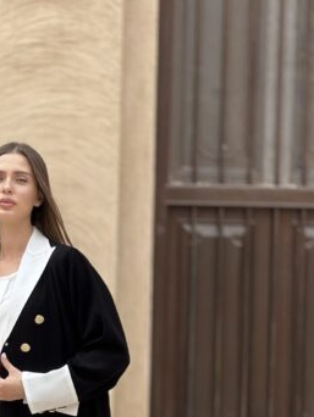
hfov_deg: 8.2
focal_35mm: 180
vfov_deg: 10.9
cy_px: 439
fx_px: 2174
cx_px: 29
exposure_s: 1/305
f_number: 2.8
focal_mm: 9
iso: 25
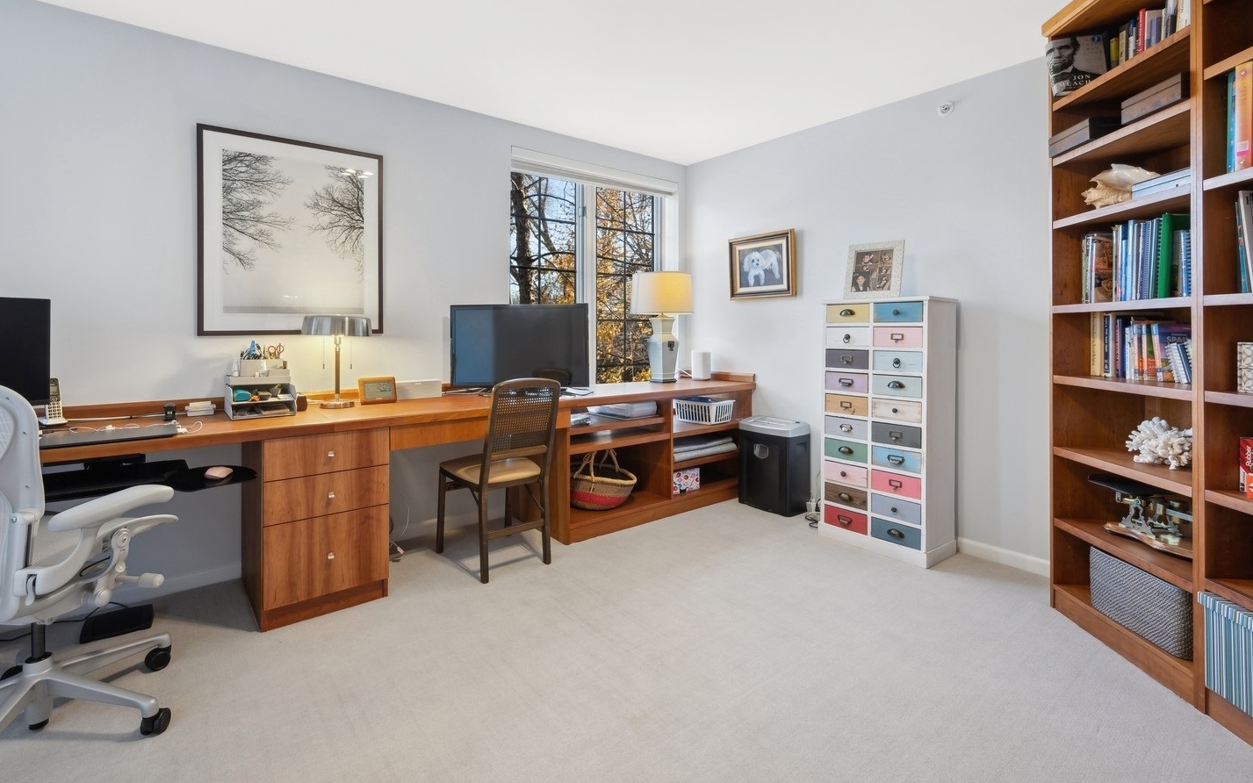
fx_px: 546
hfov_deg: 97.6
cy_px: 348
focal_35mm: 16
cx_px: 580
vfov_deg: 71.0
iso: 200
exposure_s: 1/15
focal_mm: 14
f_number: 9.5
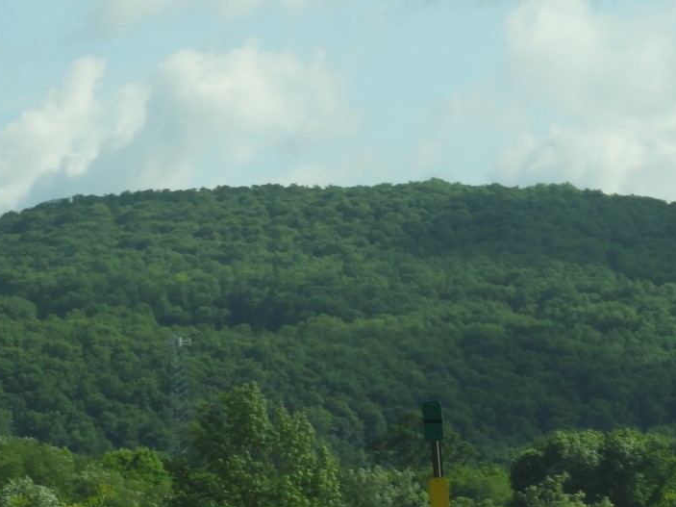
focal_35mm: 256
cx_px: 311
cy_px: 142
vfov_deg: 5.8
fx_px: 4998
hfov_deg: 7.7
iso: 100
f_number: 5
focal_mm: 22.4
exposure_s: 1/500
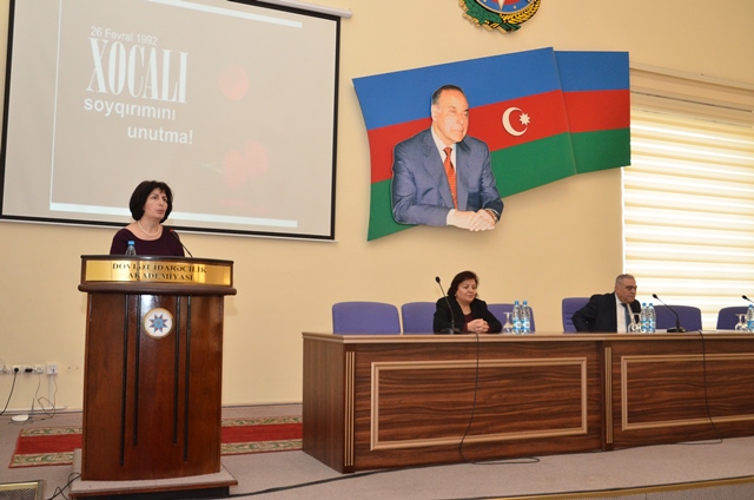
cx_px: 377
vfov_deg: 36.7
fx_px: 752
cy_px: 250
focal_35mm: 36
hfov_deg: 53.2
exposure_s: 1/125
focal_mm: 24
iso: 2200
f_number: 7.1
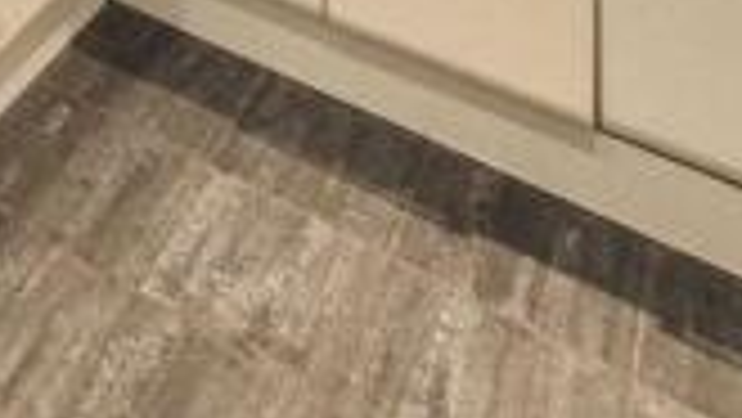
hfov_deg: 32.9
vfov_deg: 15.2
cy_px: -560
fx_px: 984
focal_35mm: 50
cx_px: -173
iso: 250
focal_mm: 2.2
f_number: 2.2
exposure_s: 1/50
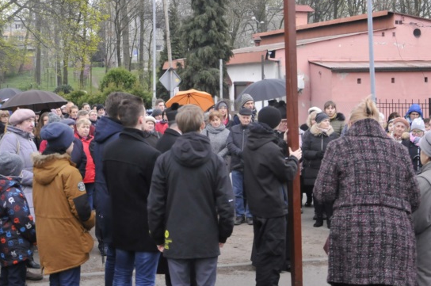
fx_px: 824
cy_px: 101
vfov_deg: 19.6
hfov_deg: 29.3
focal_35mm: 69
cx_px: 235
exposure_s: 1/320
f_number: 4
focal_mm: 25
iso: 800
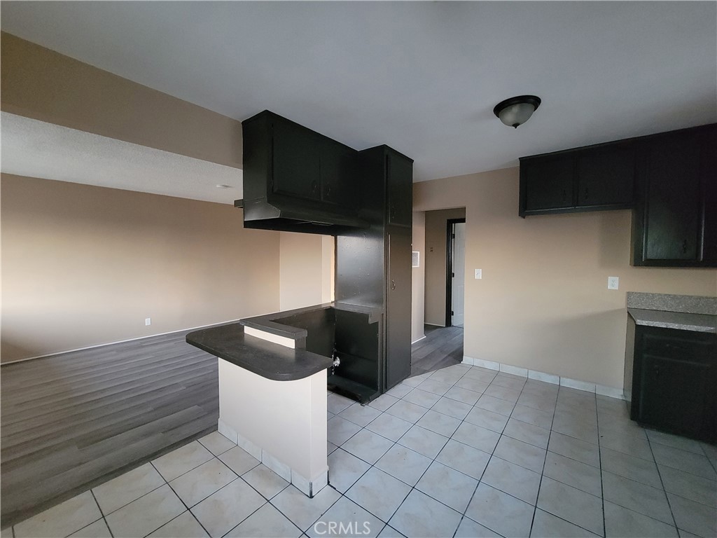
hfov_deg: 106.2
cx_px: 358
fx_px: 269
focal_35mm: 13
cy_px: 269
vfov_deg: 89.9
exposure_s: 1/24
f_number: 2.2
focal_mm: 2.2
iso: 1000
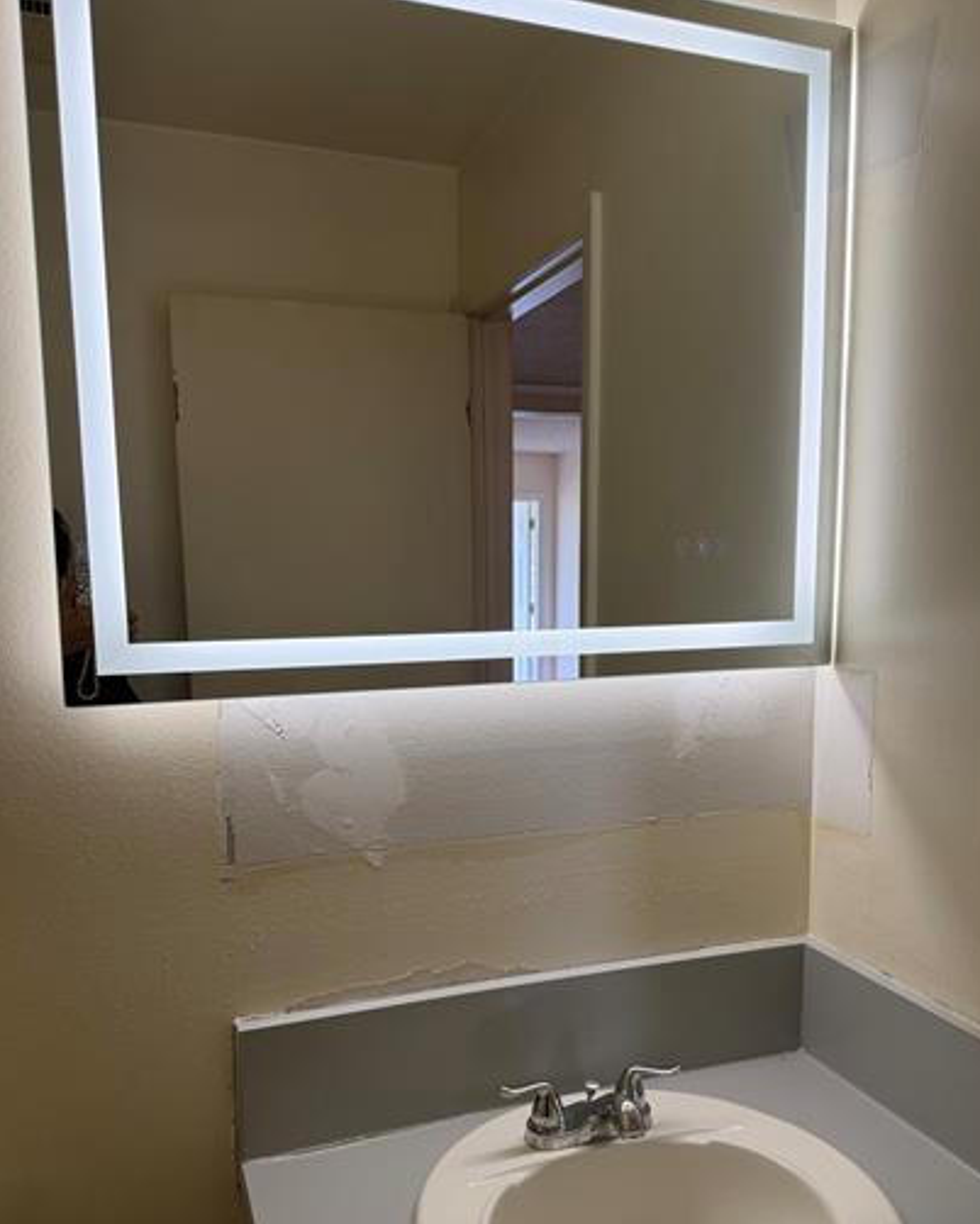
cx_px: 507
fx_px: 1015
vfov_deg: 62.0
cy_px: 690
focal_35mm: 28
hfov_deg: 51.5
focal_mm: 6.76
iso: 100
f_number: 1.78
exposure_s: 1/121
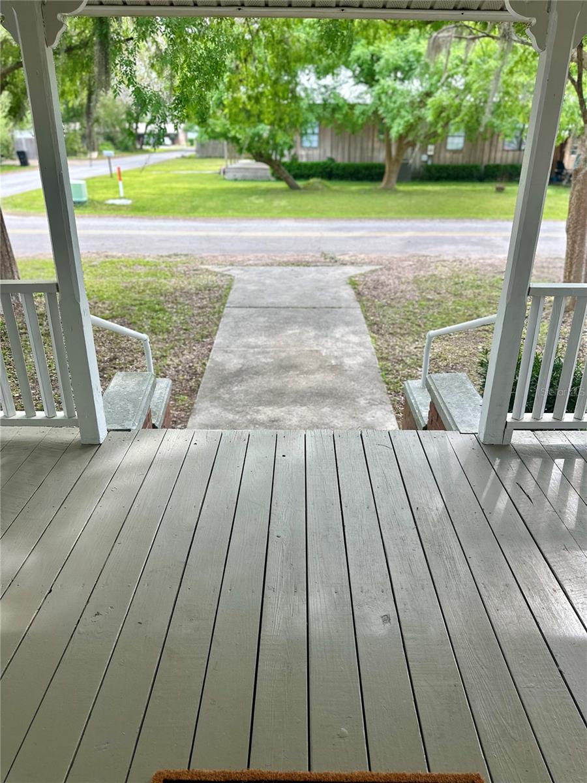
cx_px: 294
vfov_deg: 71.6
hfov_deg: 56.8
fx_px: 543
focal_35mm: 24
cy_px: 392
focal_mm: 6.86
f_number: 1.78
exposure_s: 1/332
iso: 80
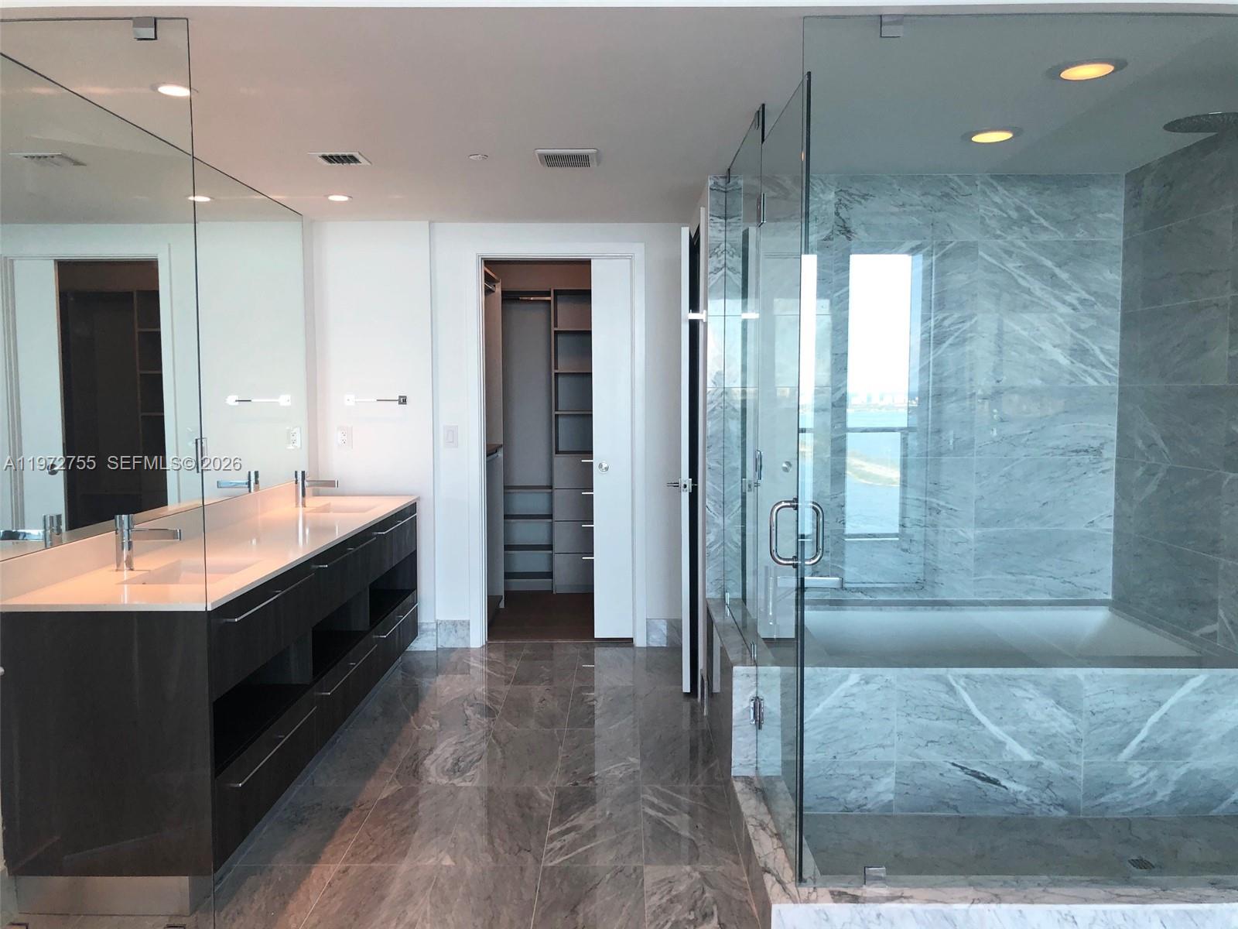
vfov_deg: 49.7
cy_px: 464
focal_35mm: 28
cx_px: 619
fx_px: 1001
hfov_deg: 63.4
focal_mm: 4
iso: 64
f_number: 1.8
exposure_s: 1/120
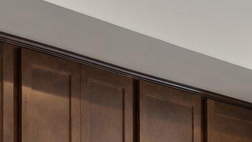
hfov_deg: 12.5
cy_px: 343
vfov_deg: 6.7
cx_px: 194
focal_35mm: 172
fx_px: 1149
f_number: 7.1
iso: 160
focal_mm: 32
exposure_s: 1/15
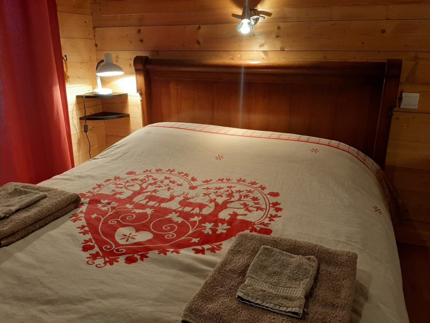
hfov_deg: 67.3
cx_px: 215
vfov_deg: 53.1
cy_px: 162
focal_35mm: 26
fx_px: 323
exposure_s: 1/50
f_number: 1.7
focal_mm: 3.93
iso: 160
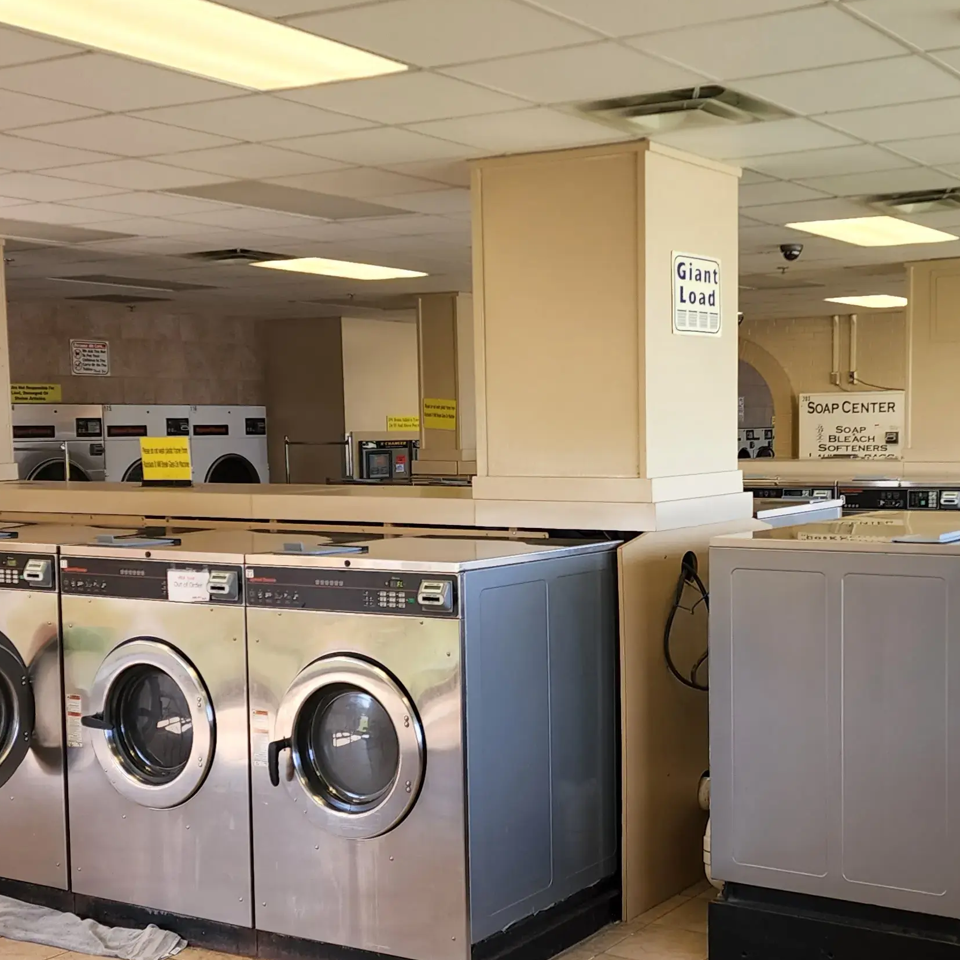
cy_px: 585
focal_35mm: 49
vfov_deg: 34.5
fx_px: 1537
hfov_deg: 34.4
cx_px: 639
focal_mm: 6.4
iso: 125
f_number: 1.8
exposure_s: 1/180
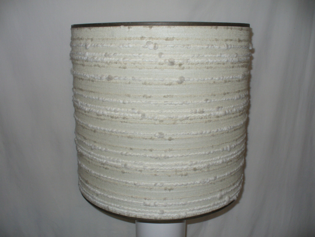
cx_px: 158
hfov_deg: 50.1
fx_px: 337
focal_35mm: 37
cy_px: 118
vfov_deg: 38.7
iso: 100
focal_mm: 6.1
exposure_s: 1/30
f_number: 2.8
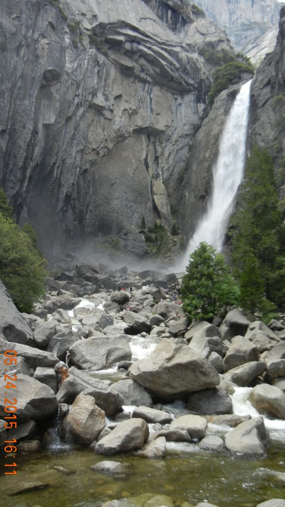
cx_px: 162
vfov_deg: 59.5
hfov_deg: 35.6
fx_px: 444
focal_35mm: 33
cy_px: 252
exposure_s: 1/384
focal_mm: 5.4
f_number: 3.5
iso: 160
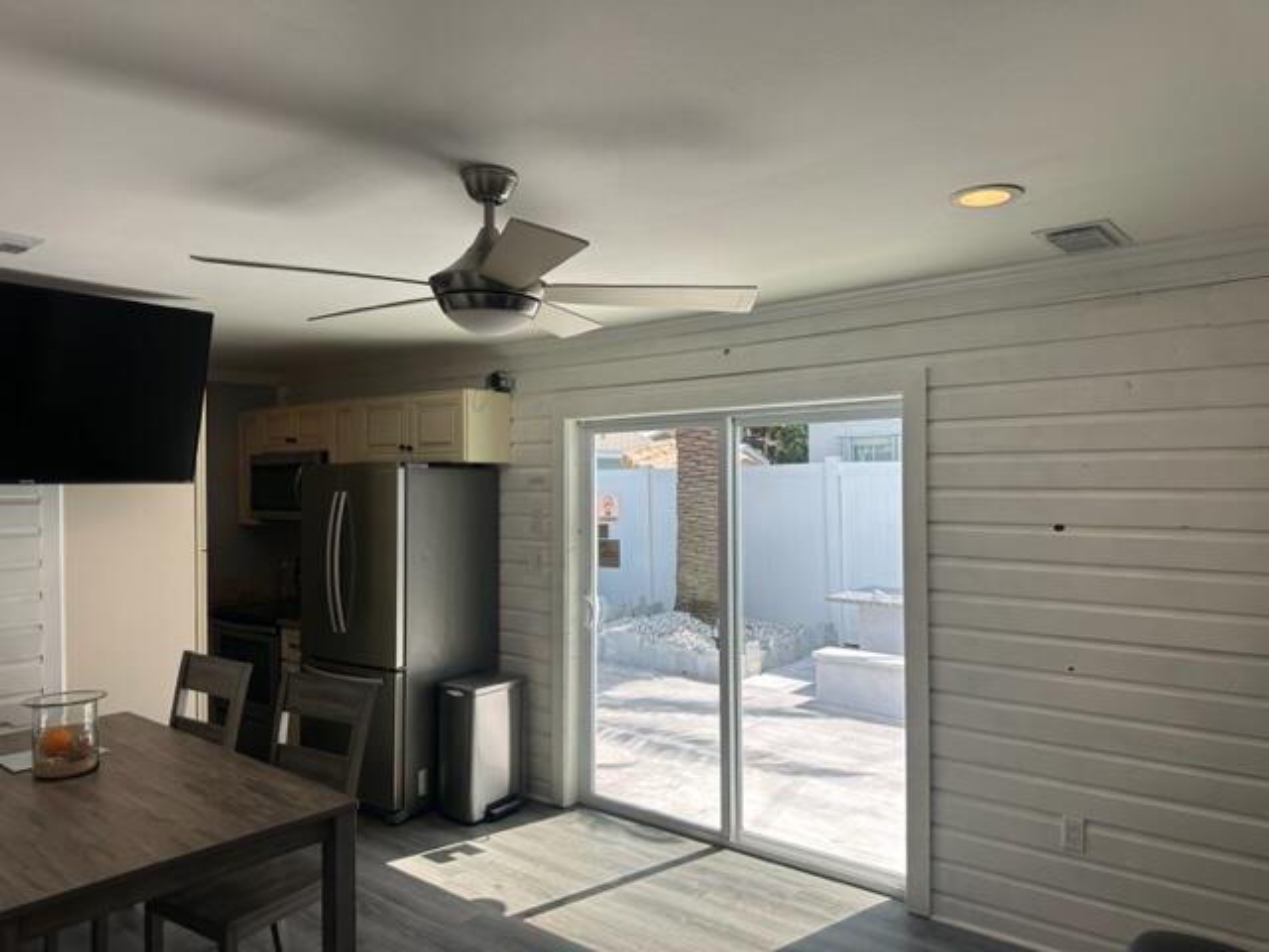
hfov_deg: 71.6
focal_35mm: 24
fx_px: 880
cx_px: 634
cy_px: 476
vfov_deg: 56.8
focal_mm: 6.86
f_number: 1.78
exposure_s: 1/935
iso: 80
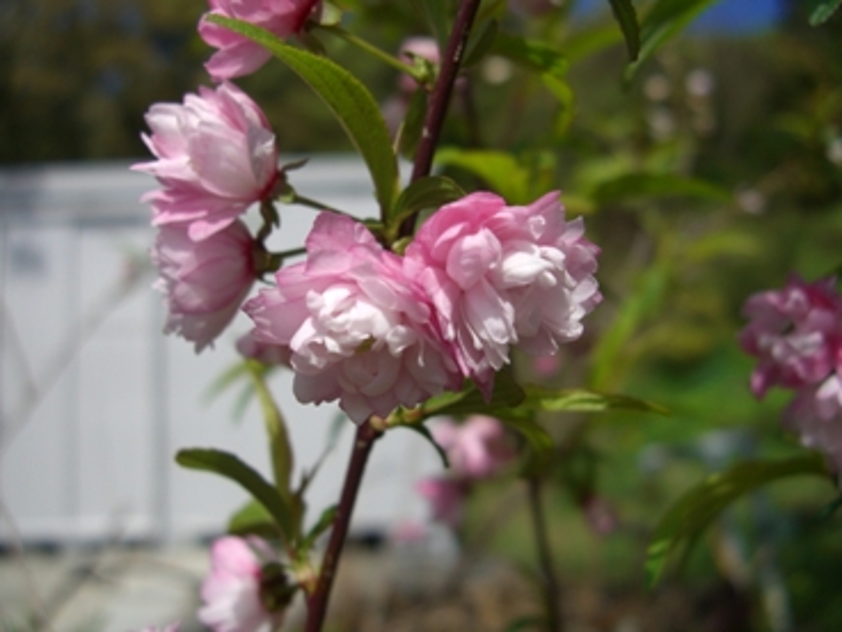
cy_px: 316
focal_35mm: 38
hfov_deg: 49.0
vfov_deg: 37.7
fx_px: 924
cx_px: 421
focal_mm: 7.9
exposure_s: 1/400
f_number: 5.6
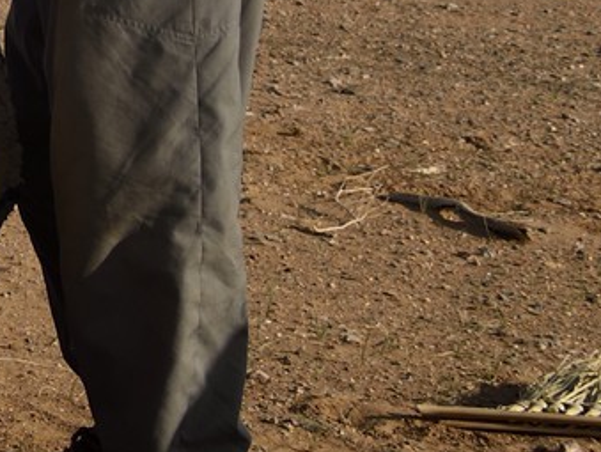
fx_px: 2520
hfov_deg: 11.5
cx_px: -789
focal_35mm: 145
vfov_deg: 9.9
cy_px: -241
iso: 200
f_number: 13
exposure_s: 1/250
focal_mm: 32
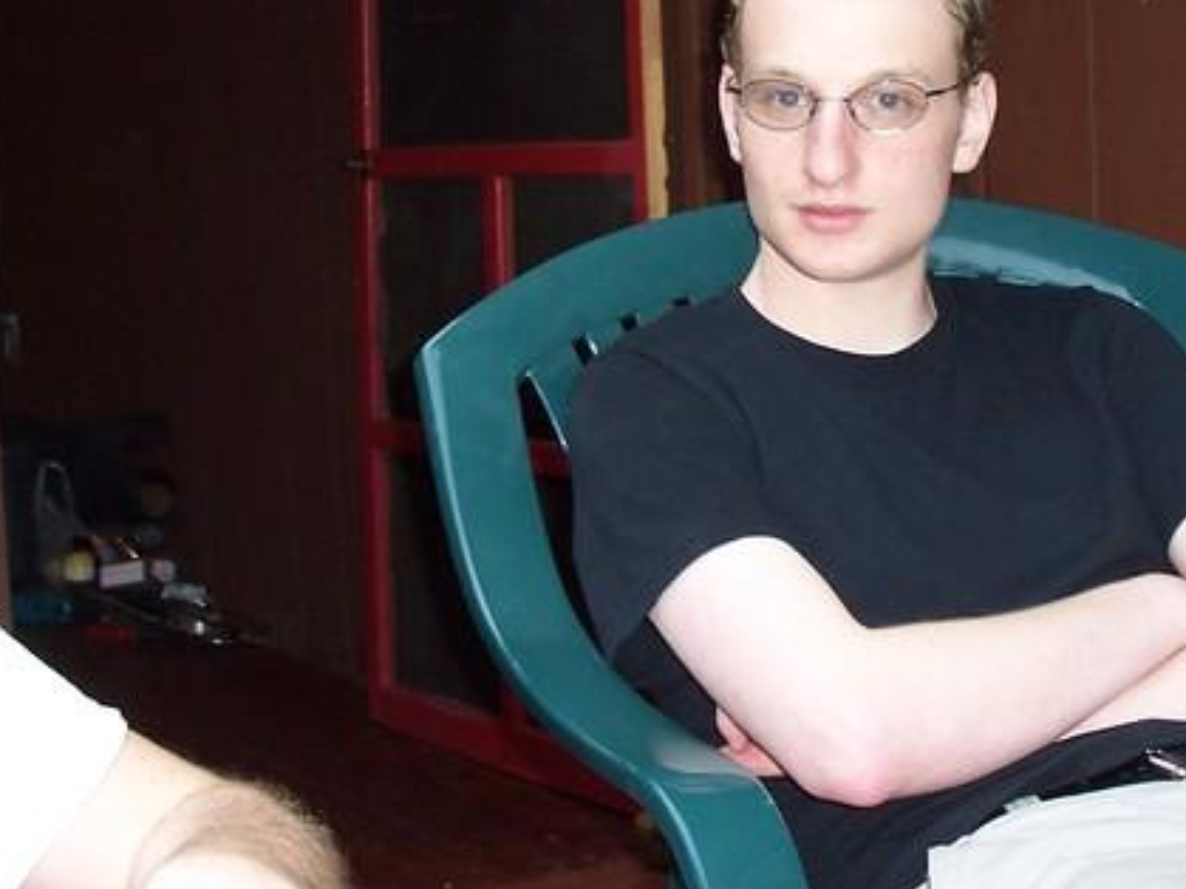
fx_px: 2980
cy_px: 218
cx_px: 889
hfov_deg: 22.3
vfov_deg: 16.9
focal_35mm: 87
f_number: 3.4
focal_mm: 8.6
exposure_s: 1/60
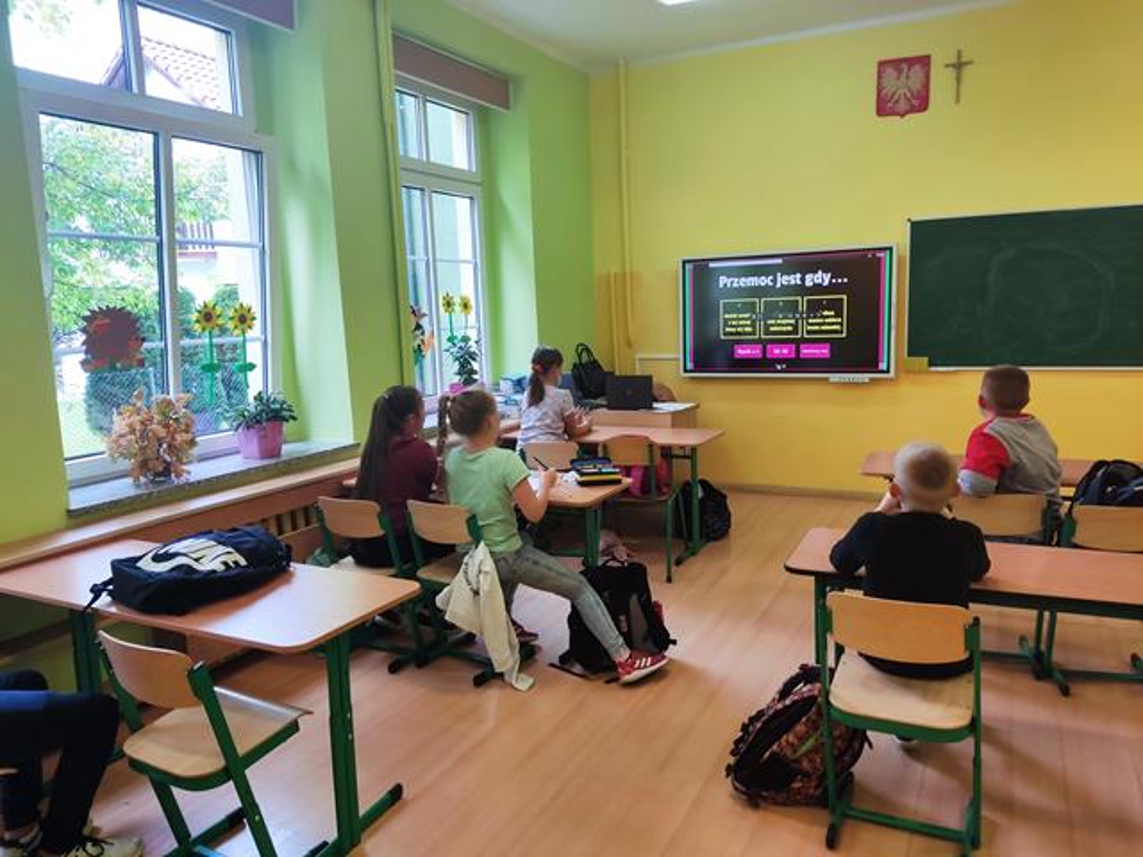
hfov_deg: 69.4
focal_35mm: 25
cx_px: 572
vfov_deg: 54.9
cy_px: 428
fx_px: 825
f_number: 1.79
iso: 88
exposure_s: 1/100
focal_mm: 4.71
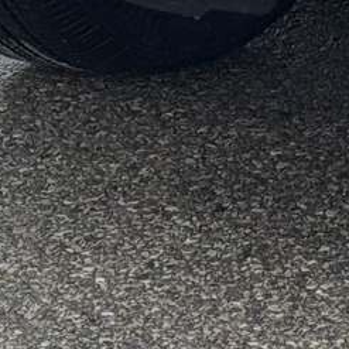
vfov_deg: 4.8
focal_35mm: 352
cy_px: -622
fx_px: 4015
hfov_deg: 4.9
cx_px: 736
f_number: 1.78
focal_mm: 6.76
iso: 64
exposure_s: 1/1869
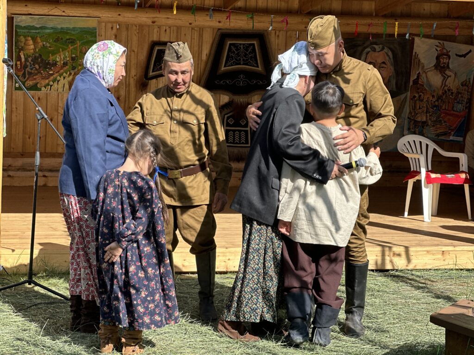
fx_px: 1054
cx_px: 237
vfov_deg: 19.1
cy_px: 178
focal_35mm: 77
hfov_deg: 25.3
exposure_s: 1/302
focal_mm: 9
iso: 25
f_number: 2.8
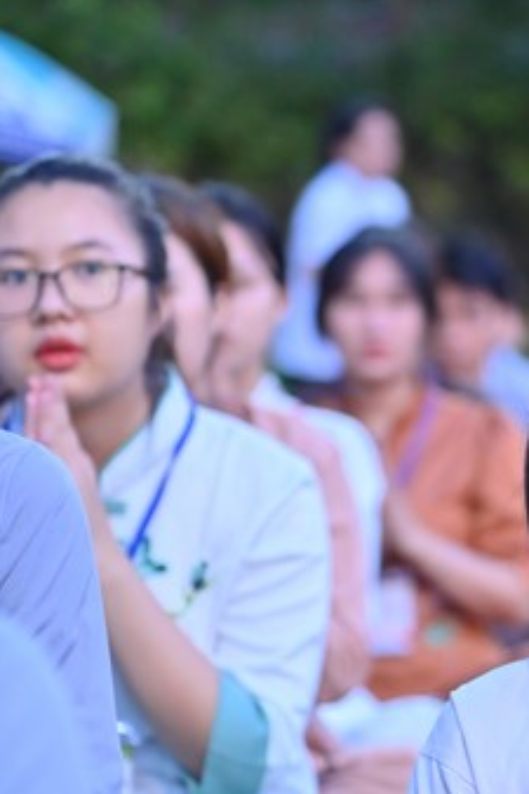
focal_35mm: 231
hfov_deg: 5.9
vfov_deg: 8.9
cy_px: 583
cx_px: 495
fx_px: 5096
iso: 2000
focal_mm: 120
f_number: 4
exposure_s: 1/50
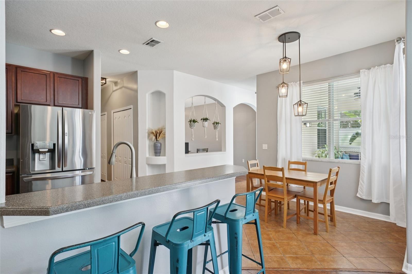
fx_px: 206
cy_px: 137
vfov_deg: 67.4
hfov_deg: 90.0
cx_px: 206
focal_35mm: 18
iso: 400
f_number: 8
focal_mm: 18
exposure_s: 1/20
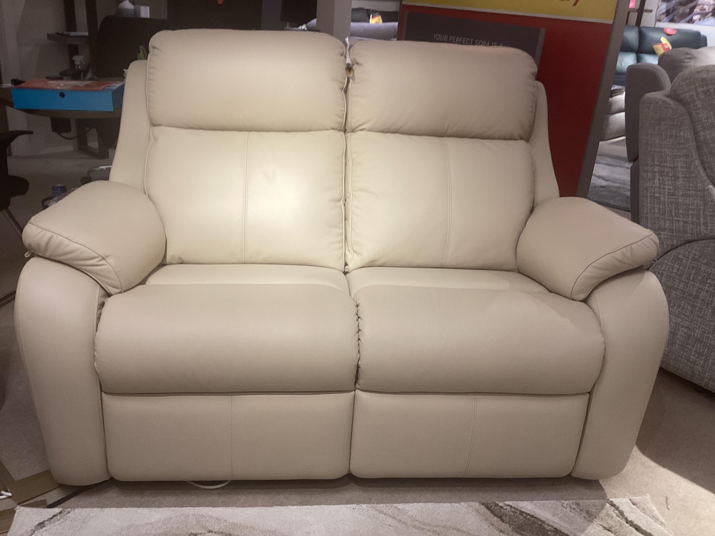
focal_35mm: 31
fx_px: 640
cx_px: 358
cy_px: 268
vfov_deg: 45.4
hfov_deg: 58.4
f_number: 2.4
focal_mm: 3.3
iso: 64
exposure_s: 1/50
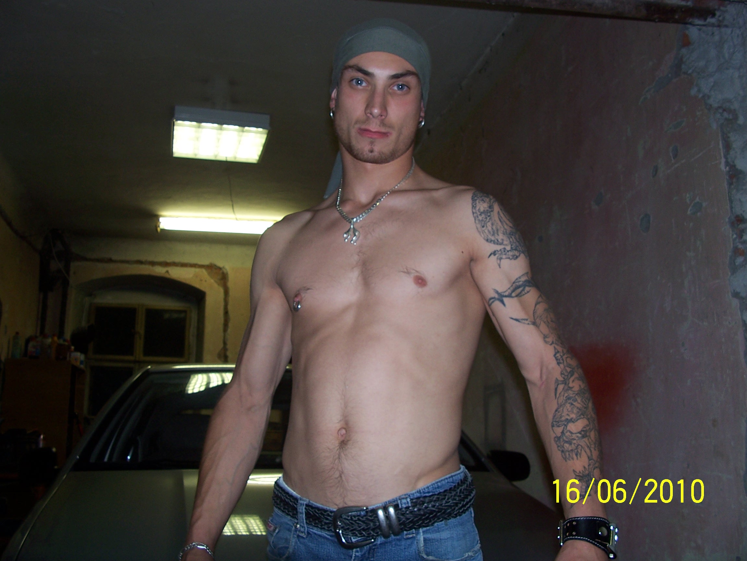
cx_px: 374
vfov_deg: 40.7
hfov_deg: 52.6
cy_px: 280
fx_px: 755
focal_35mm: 35
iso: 80
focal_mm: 6
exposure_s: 1/60
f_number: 2.8
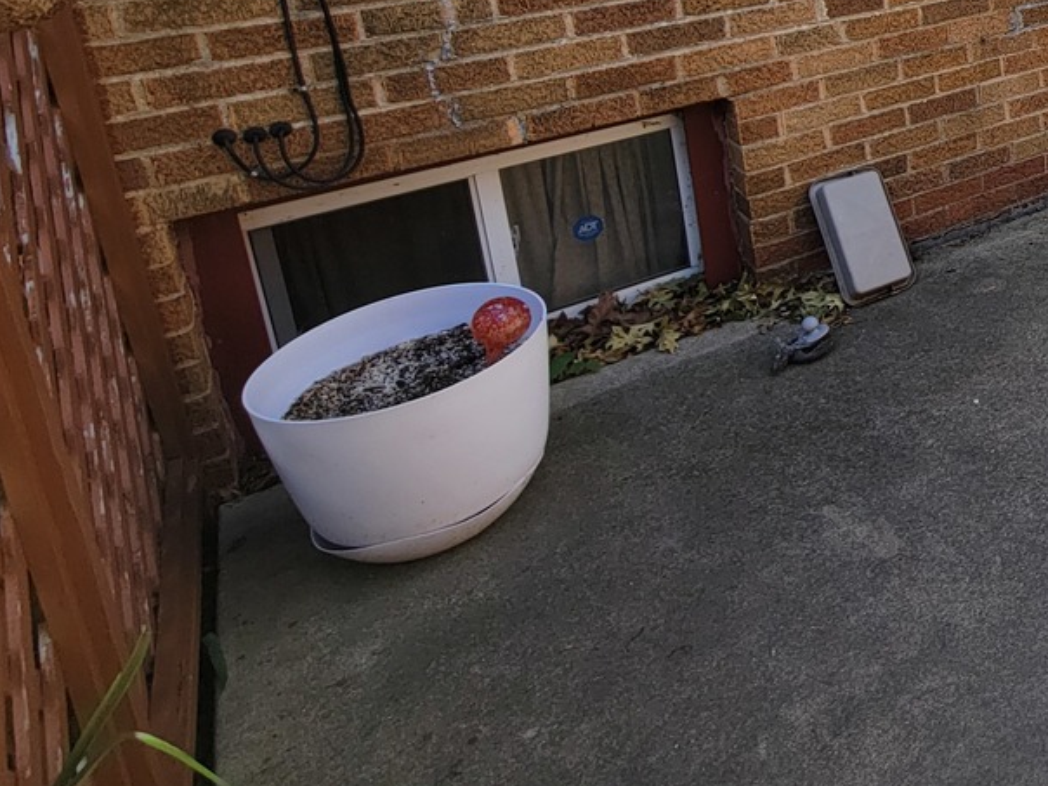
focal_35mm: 31
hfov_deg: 42.1
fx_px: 939
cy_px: -29
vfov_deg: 39.2
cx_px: 1218
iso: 50
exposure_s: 1/699
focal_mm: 2.2
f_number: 2.2
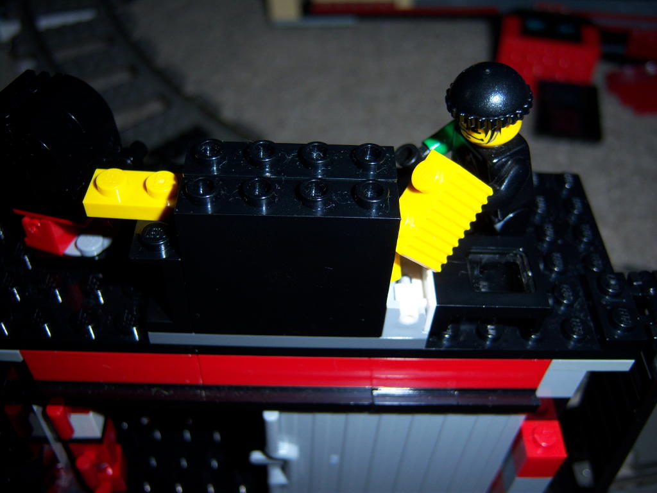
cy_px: 246
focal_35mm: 36
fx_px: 683
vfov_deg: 39.7
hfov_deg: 51.4
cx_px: 328
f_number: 2.8
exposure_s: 1/60
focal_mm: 7.5
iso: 80
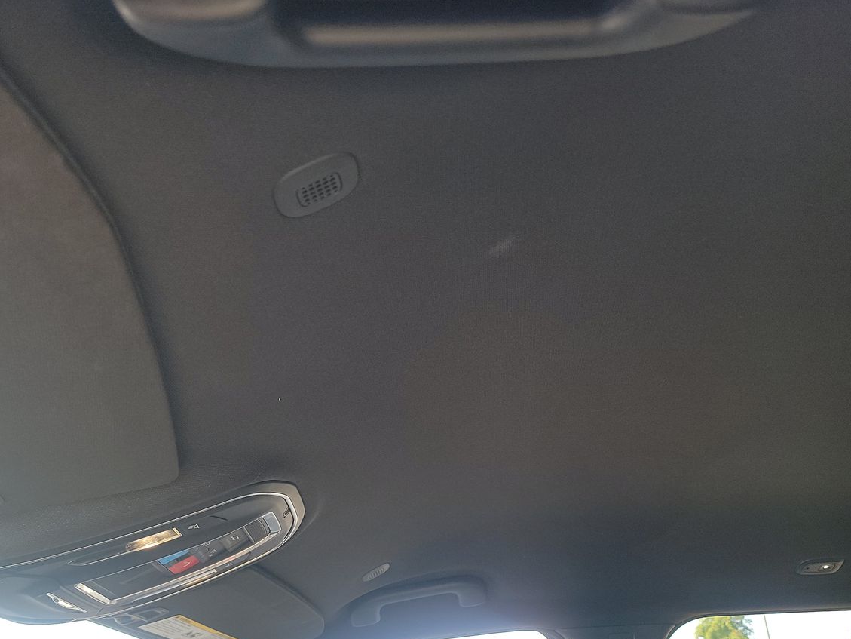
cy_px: 415
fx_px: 836
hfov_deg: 53.6
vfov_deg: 41.4
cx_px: 507
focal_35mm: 34
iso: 86
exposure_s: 1/59
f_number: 1.8
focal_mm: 6.7
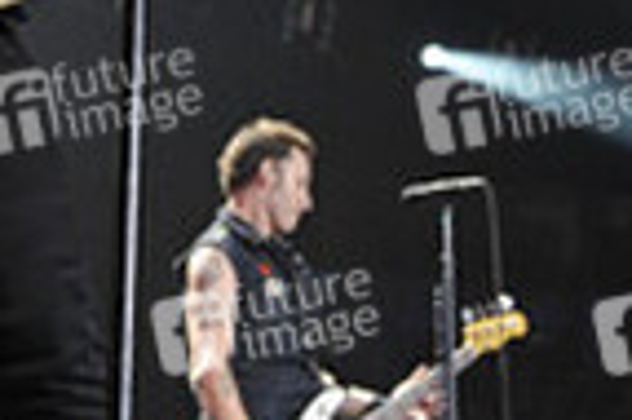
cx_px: 148
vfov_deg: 10.9
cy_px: -230
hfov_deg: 17.0
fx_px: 2104
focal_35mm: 120
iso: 2000
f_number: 4
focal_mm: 38
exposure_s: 1/125
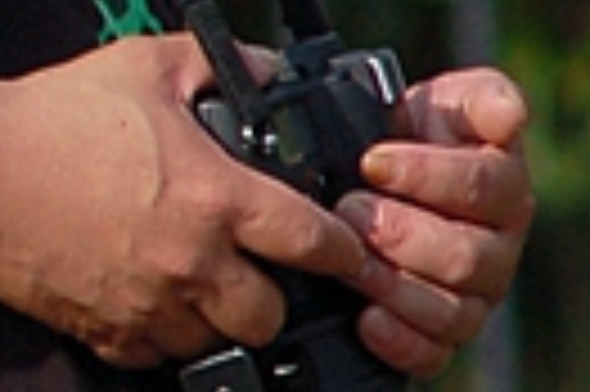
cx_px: -1018
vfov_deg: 0.6
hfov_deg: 0.8
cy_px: -191
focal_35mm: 2459
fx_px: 40250
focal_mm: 210
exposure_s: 1/1600
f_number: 4.5
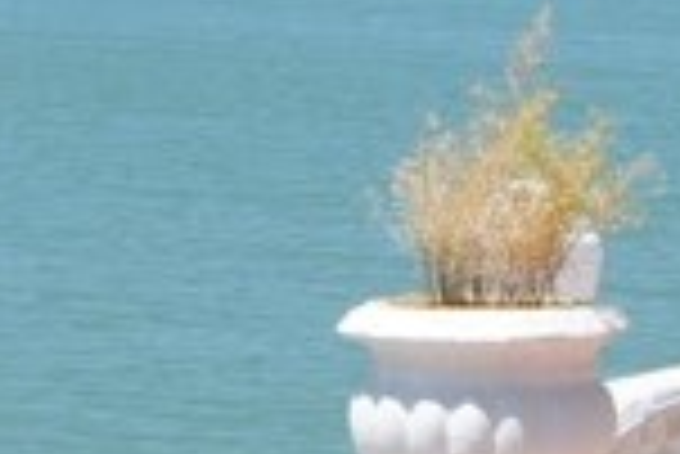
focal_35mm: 251
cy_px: -76
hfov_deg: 8.2
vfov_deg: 5.5
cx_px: 223
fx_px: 4746
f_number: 8
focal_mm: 22
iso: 100
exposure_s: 1/250
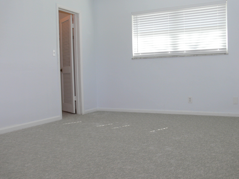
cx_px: 120
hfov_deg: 49.0
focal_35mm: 38
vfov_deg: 37.7
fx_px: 262
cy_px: 90
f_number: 4
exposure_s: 1/30
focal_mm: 8.1
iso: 100
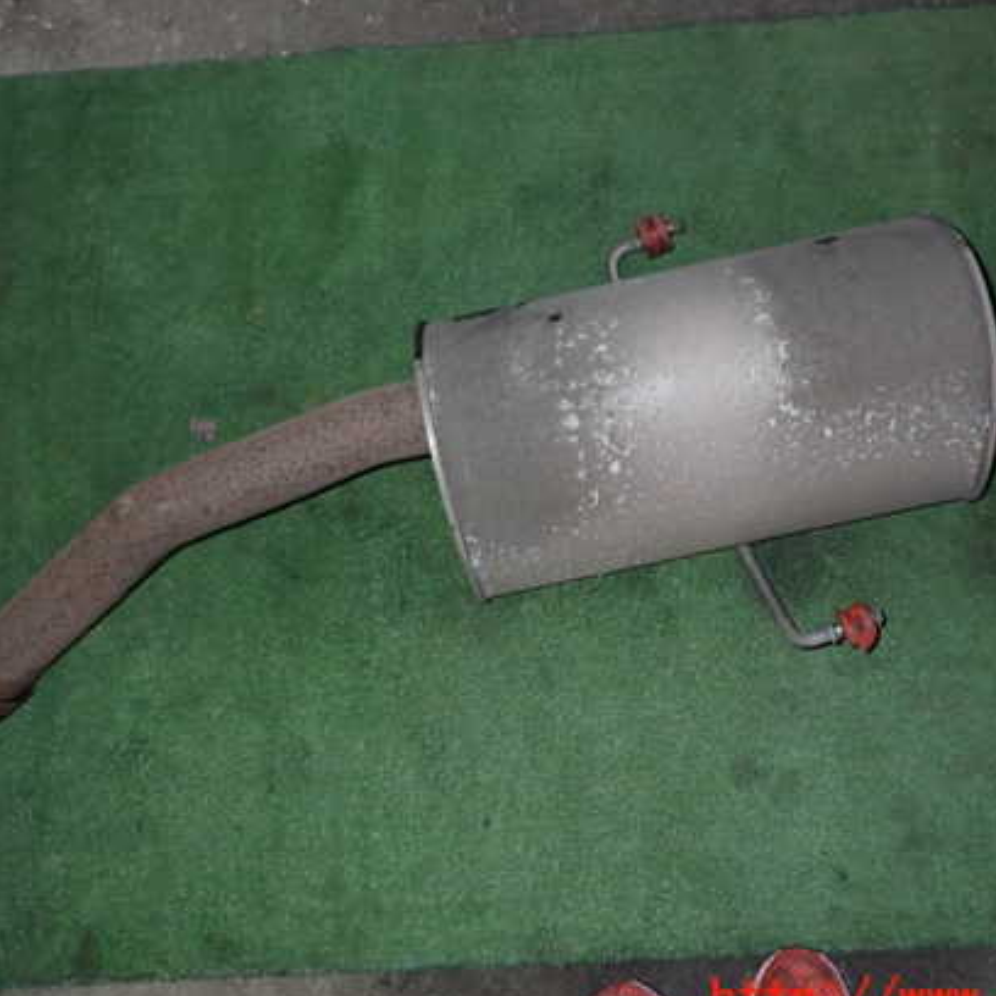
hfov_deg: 42.8
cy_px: 483
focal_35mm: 39
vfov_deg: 42.8
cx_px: 530
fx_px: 1270
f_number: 6.3
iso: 640
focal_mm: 5.4
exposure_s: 1/30
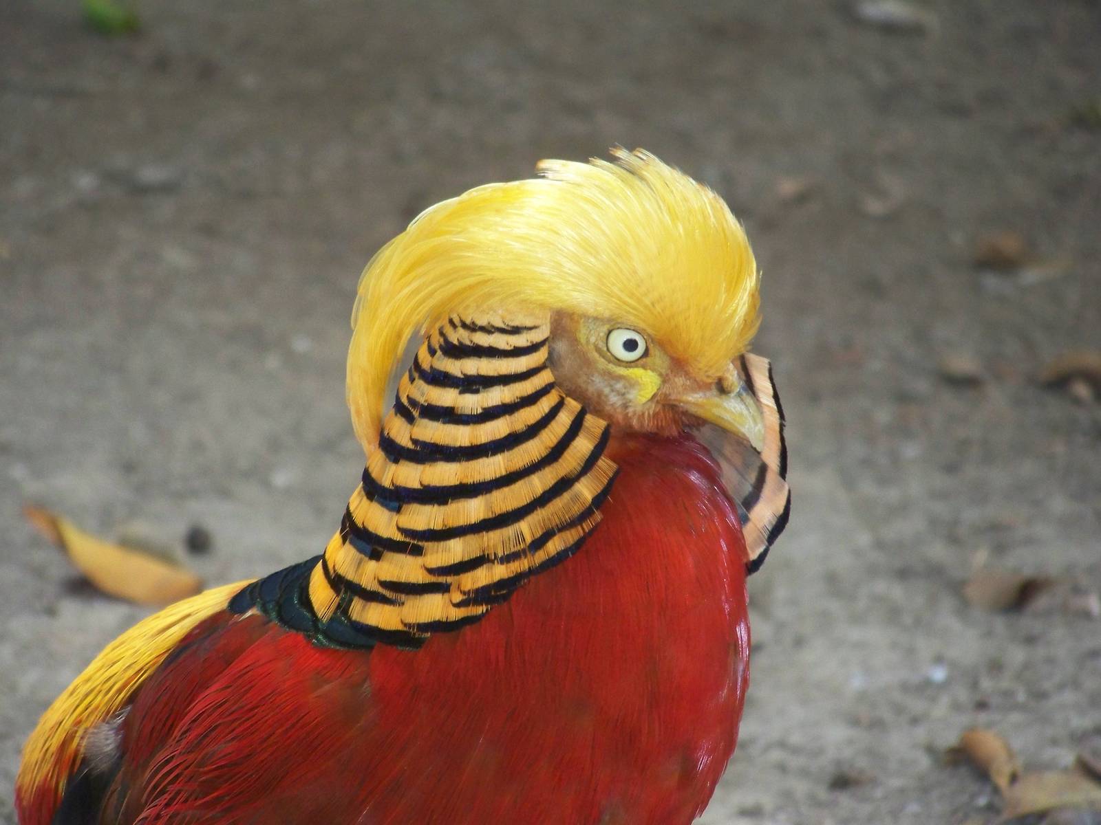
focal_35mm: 432
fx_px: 13740
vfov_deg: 3.4
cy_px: 412
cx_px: 550
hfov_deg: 4.6
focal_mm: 70.2
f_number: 4.8
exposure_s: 1/100
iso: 200
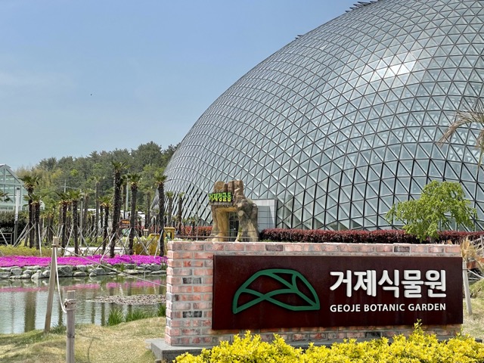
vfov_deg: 28.0
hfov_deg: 36.8
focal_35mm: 52
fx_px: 727
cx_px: 242
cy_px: 182
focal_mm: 6
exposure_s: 1/2083
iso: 25
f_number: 2
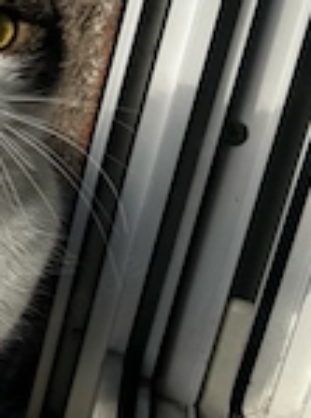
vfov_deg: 27.6
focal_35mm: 70
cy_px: 126
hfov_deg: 19.3
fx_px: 842
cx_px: -92
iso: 50
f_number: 1.5
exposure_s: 1/1934
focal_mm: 5.7
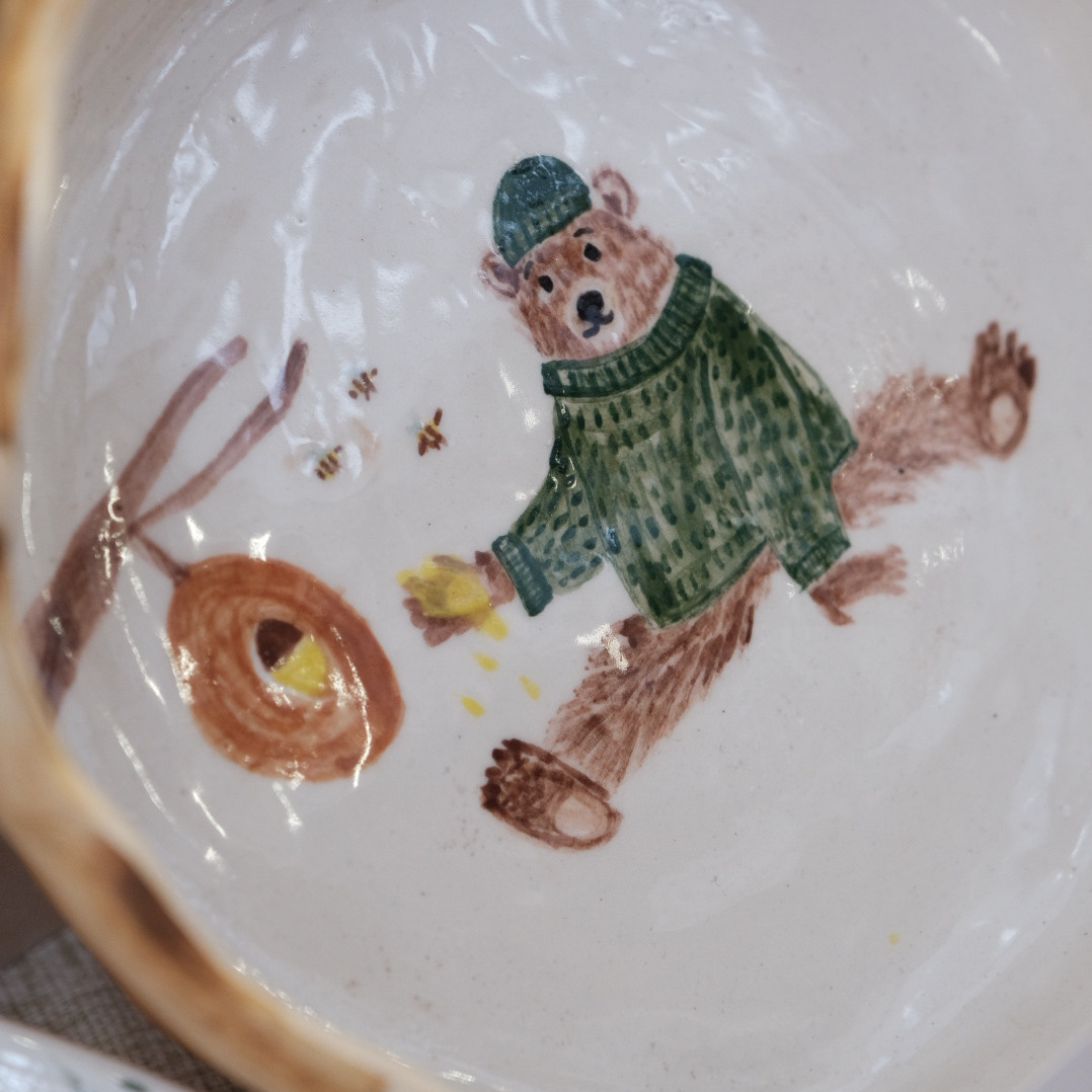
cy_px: 232
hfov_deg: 10.4
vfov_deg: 10.4
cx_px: 567
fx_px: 5996
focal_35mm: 168
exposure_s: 1/30
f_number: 4
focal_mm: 80
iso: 800
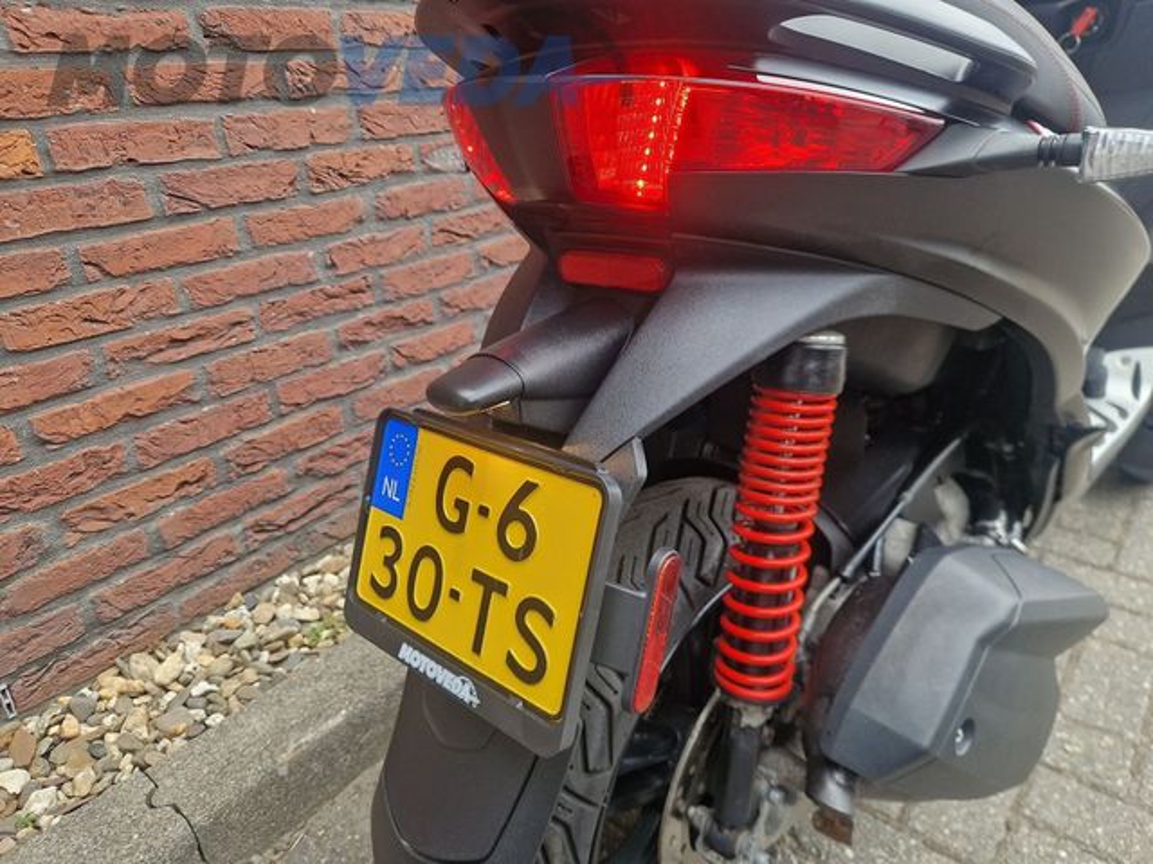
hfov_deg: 73.9
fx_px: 766
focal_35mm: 23
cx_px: 576
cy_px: 432
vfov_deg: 58.9
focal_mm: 5.4
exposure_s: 1/180
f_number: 1.8
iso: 125
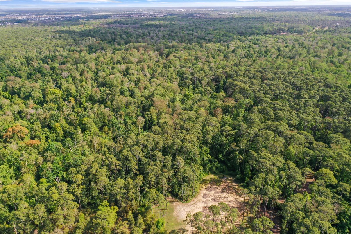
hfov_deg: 65.5
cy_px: 117
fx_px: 273
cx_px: 176
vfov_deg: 46.4
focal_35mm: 28
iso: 100
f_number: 4
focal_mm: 10.26
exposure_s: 1/160
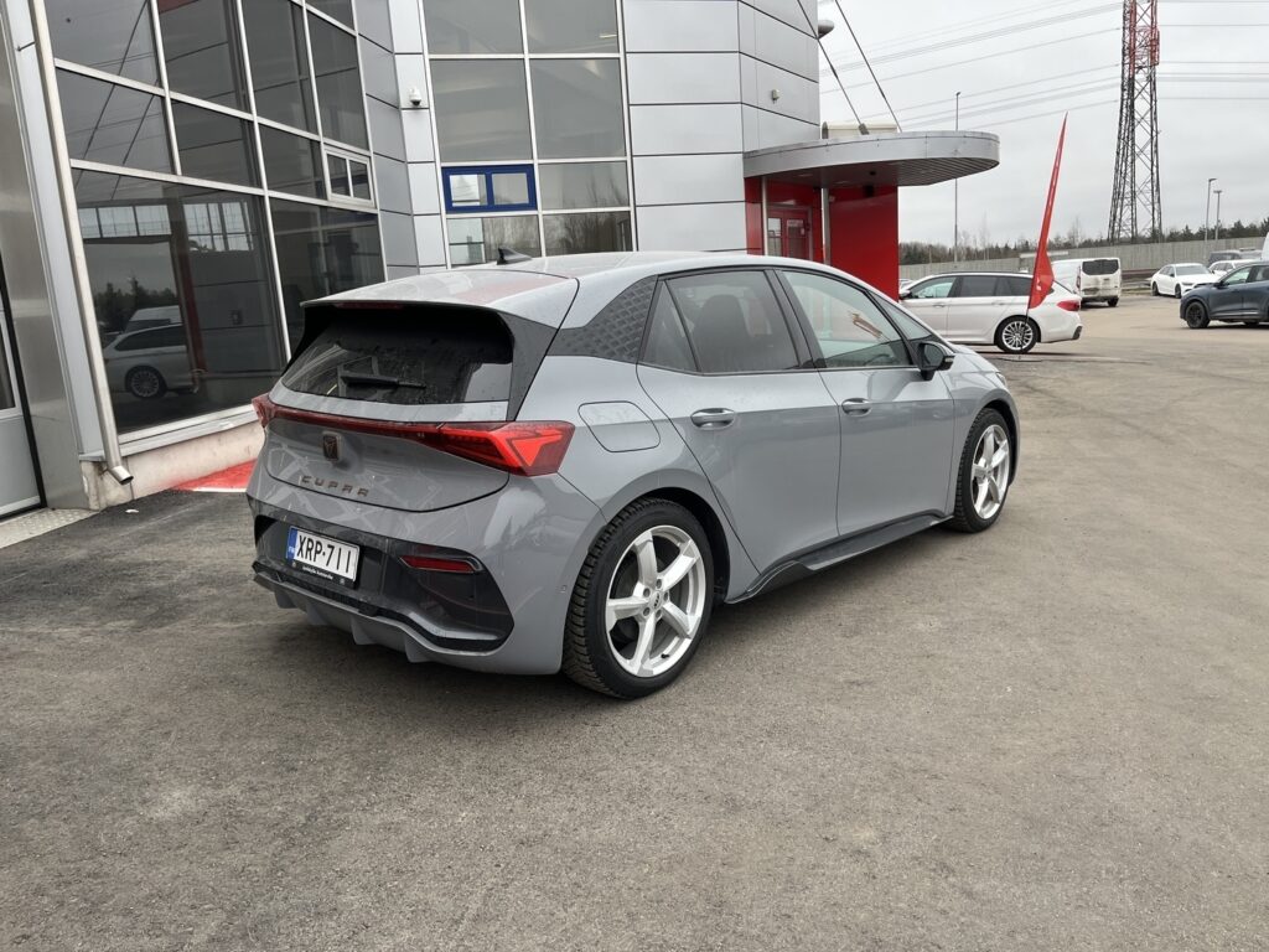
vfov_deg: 53.1
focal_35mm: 26
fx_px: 953
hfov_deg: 67.3
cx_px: 634
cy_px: 476
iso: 50
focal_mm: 5.1
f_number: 1.6
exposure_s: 1/517
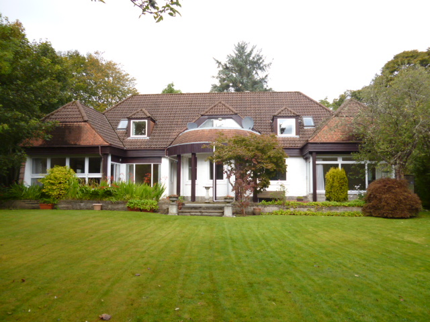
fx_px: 348
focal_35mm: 28
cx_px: 215
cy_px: 161
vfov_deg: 49.7
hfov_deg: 63.4
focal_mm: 5
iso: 100
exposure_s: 1/250
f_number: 3.1
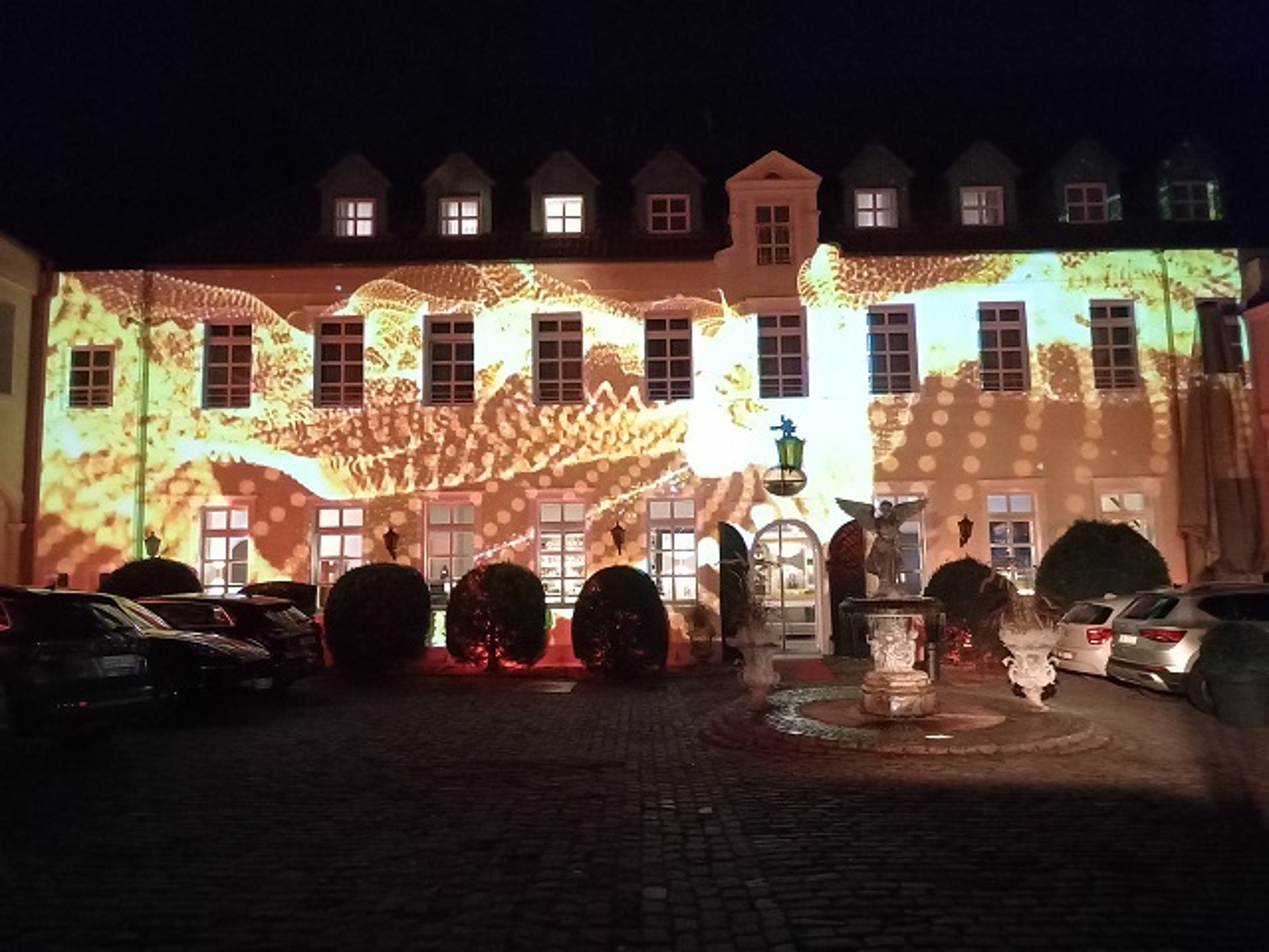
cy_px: 476
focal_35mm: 25
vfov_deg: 54.9
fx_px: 916
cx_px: 634
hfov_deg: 69.4
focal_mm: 4.65
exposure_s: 1/16.7
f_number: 1.8
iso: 5000
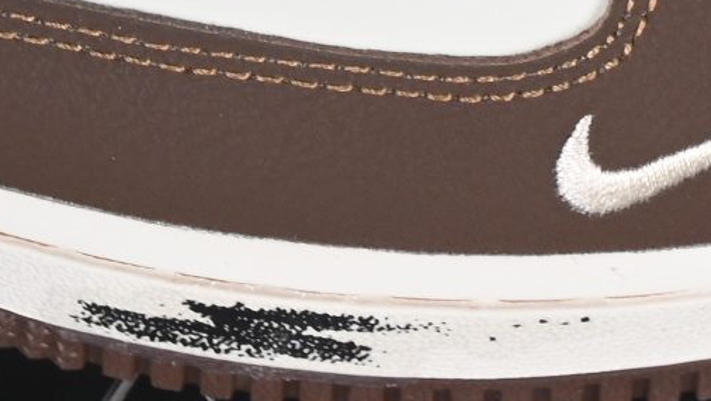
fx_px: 8147
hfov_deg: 5.0
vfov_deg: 2.8
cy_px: -758
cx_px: 1051
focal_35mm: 432
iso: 160
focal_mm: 50
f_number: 7.1
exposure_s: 1/60
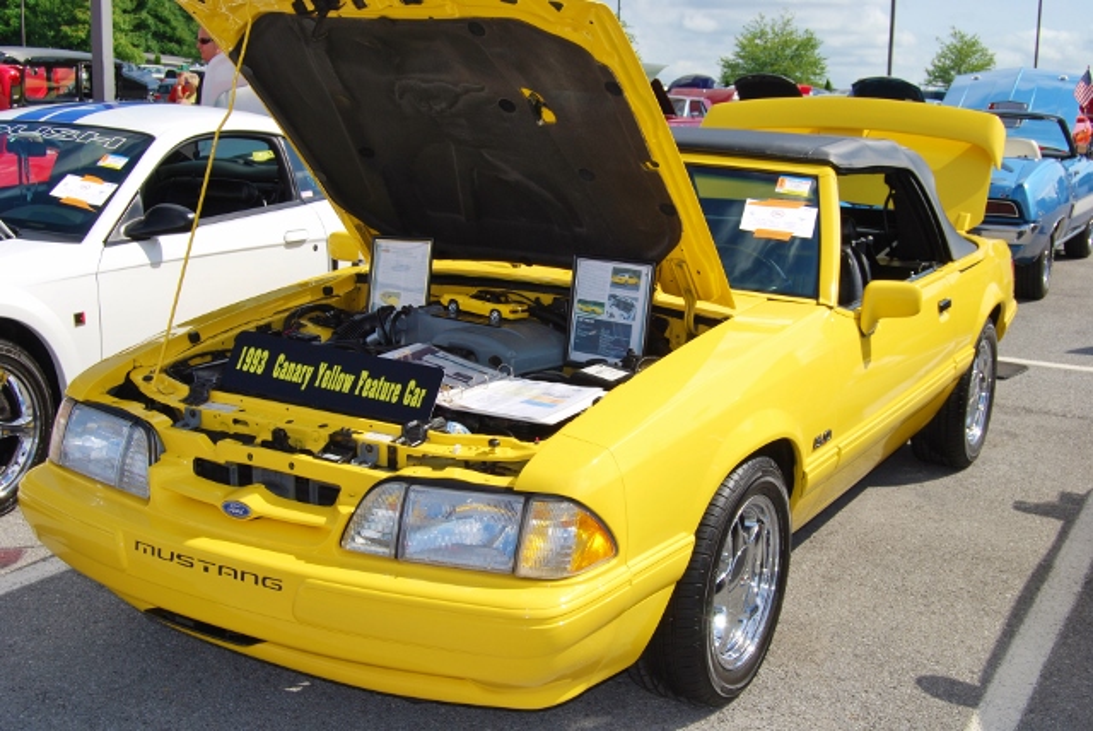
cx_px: 546
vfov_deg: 29.9
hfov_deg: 43.6
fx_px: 1367
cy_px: 366
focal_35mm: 45
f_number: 10
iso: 100
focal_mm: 30
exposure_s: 1/200
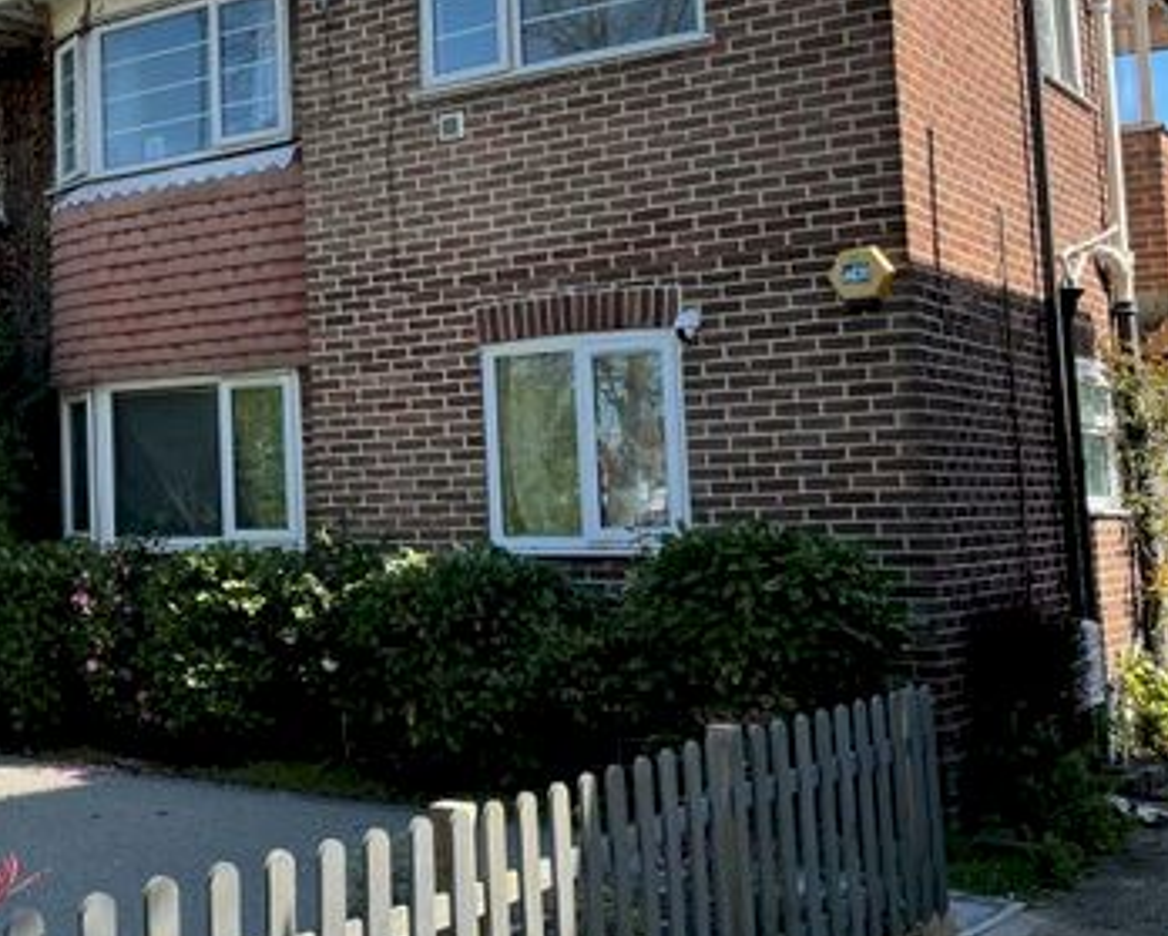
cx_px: 27
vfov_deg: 29.6
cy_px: 357
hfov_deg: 33.8
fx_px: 1764
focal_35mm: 51
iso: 32
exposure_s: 1/1350
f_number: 1.6
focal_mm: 4.2
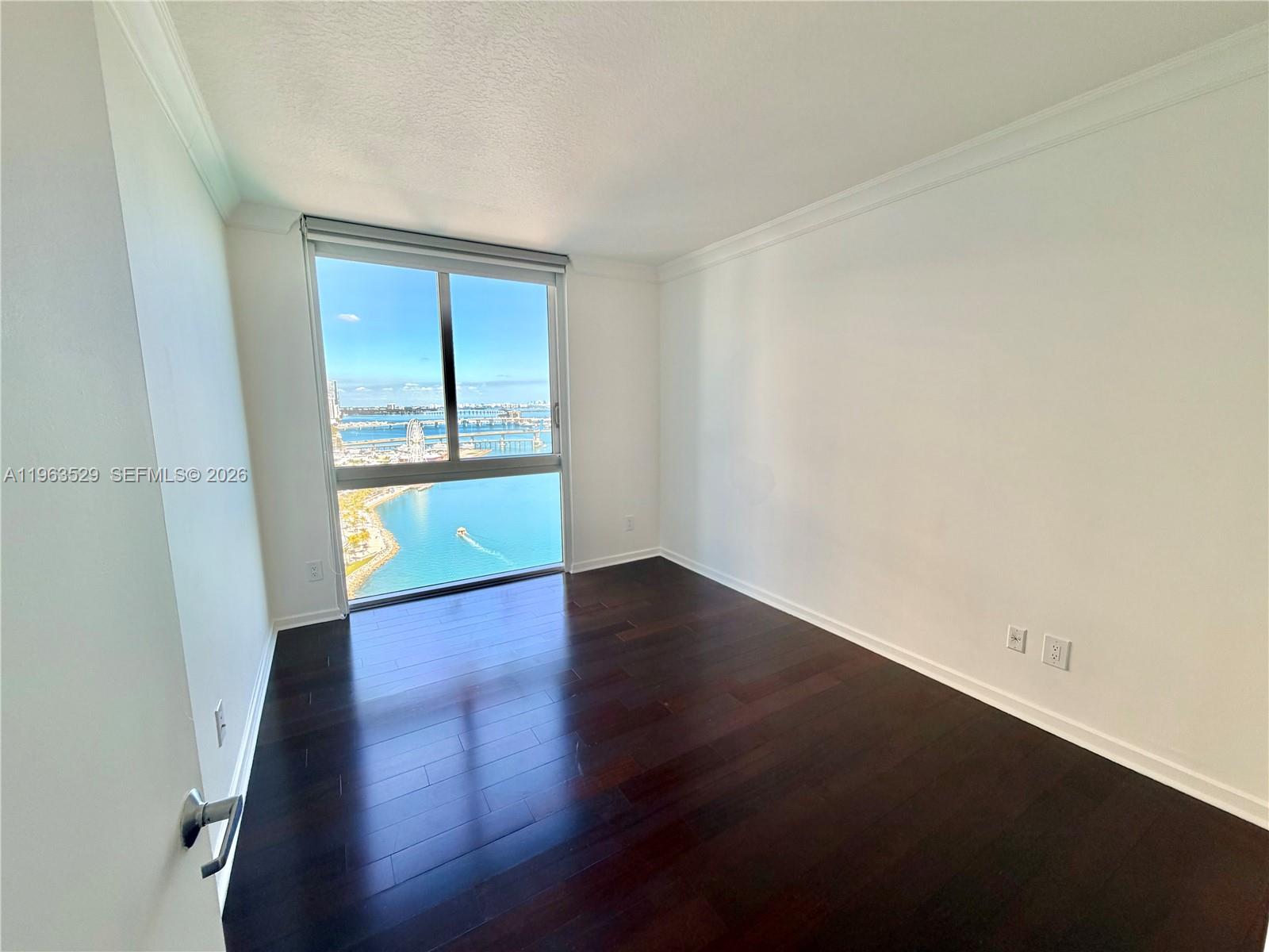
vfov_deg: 85.7
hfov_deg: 102.1
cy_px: 476
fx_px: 513
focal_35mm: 14
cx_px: 634
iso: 50
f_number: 2.2
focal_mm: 2.22
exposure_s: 1/167
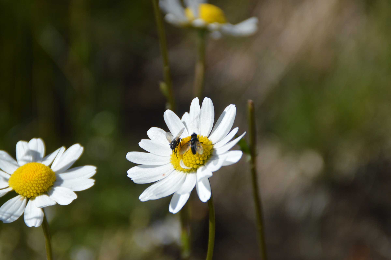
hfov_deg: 6.9
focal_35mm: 300
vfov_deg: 4.6
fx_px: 3255
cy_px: 130
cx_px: 196
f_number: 8
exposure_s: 1/400
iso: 100
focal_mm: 200
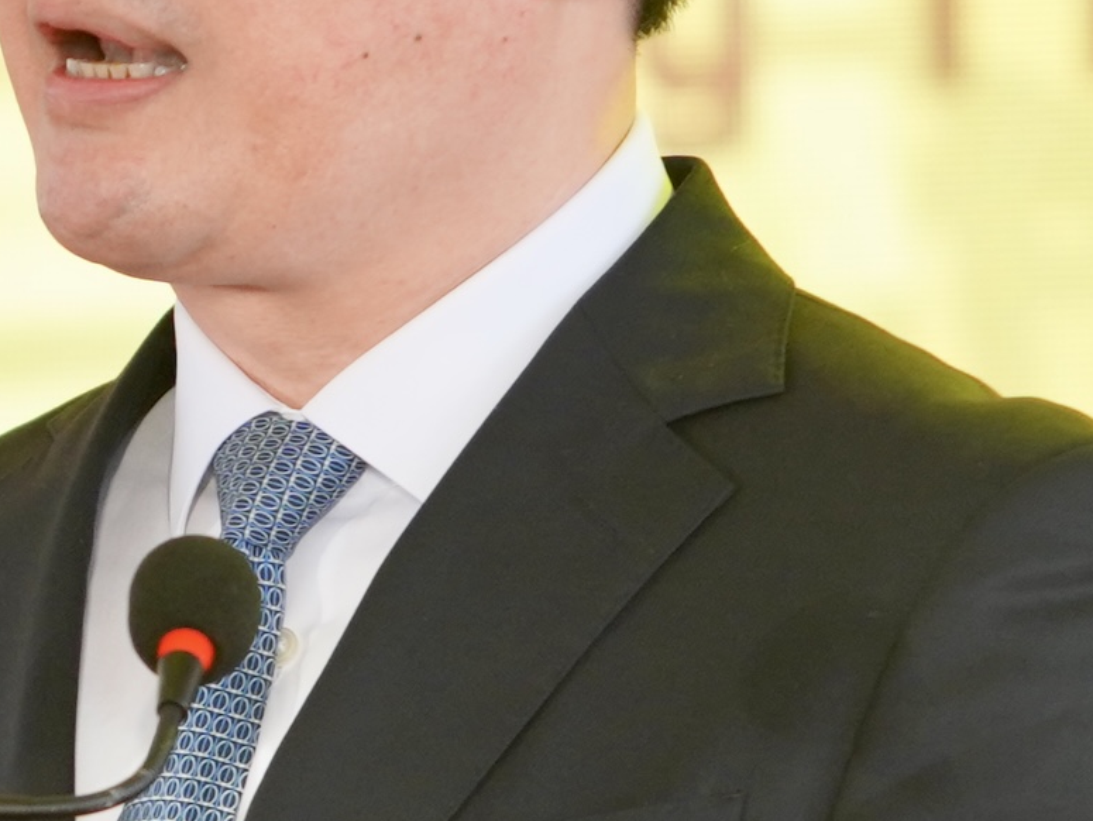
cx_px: -207
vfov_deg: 1.3
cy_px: 409
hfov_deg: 1.8
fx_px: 35317
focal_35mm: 1118
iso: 400
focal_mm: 200
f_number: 3.5
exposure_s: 1/200
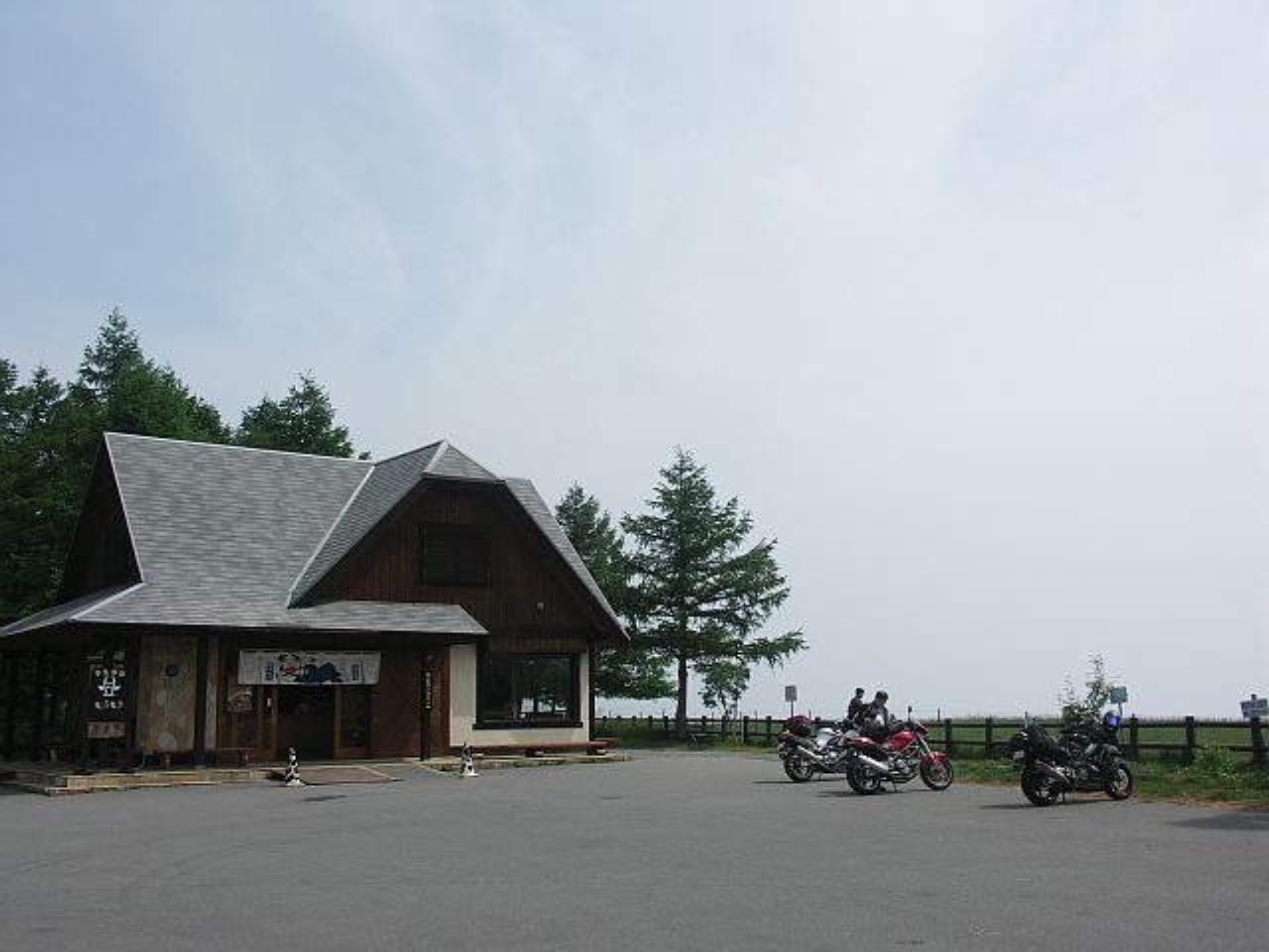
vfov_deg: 40.7
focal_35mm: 35
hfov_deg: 52.6
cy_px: 476
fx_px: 1283
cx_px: 634
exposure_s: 1/320
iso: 50
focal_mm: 9.1
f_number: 6.3
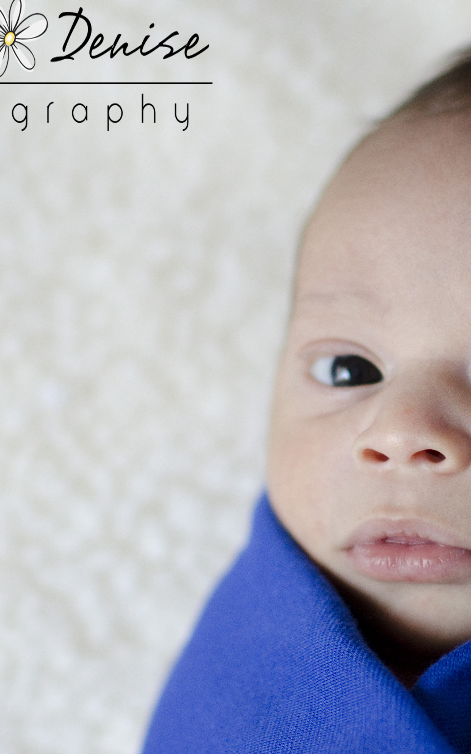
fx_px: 4661
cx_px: 444
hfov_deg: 5.8
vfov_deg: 9.2
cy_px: 377
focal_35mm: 227
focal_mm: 85
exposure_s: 1/200
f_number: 1.6
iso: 1000
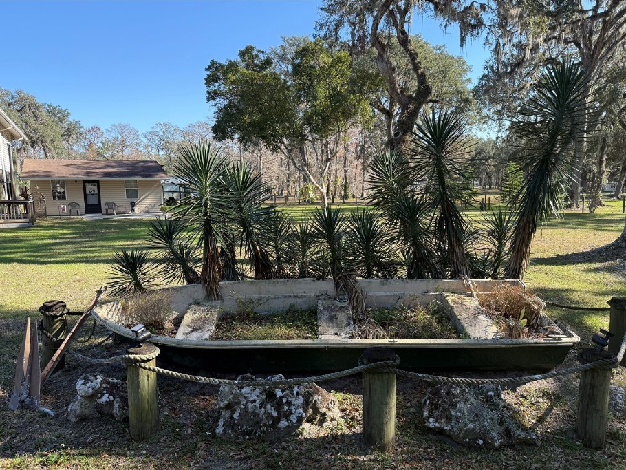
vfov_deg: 51.3
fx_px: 488
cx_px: 329
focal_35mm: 27
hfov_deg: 65.3
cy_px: 264
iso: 100
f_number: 1.78
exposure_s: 1/1271
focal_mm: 6.76
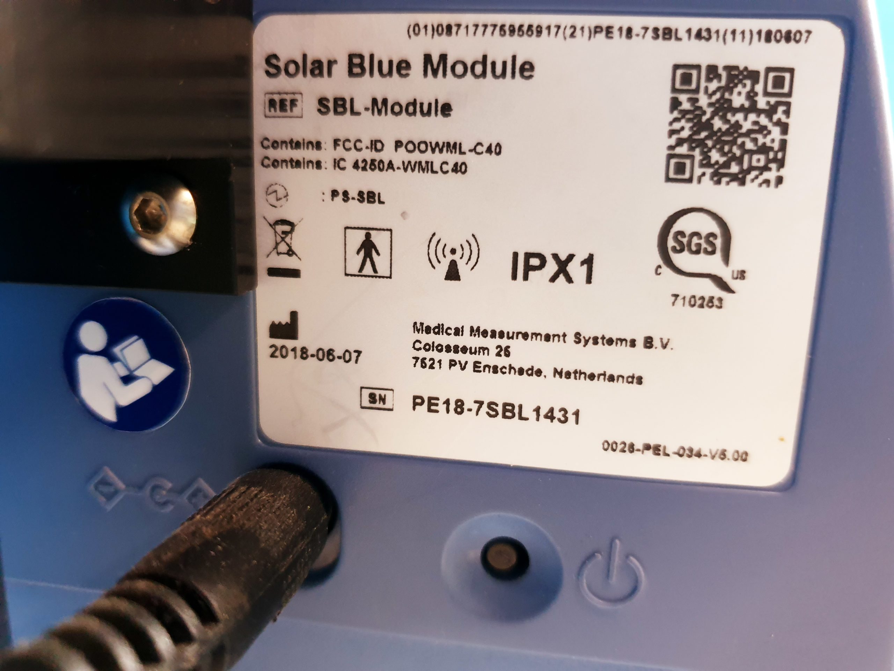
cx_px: 447
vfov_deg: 53.1
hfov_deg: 67.3
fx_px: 671
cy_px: 336
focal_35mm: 26
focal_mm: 4.3
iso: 320
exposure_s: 1/17
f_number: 1.5
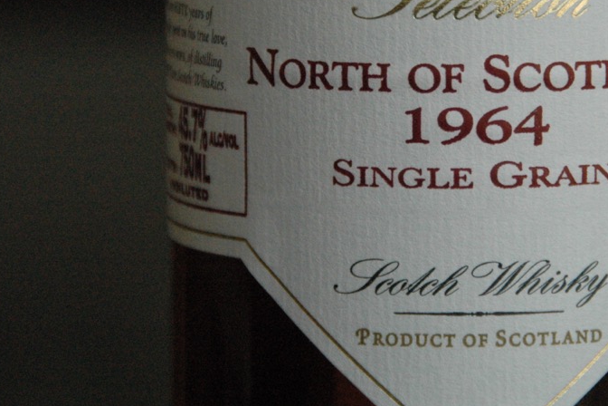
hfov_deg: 3.9
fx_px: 9035
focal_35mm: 535
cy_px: 102
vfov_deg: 2.6
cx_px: 461
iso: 1600
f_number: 7.1
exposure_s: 1/800
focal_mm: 200
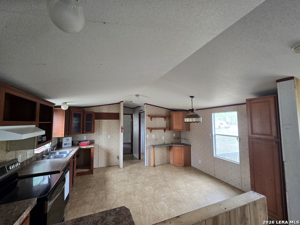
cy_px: 112
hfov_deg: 106.2
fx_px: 113
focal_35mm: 13
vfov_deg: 89.9
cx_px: 150
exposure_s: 1/60
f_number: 2.2
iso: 100
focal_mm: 2.2
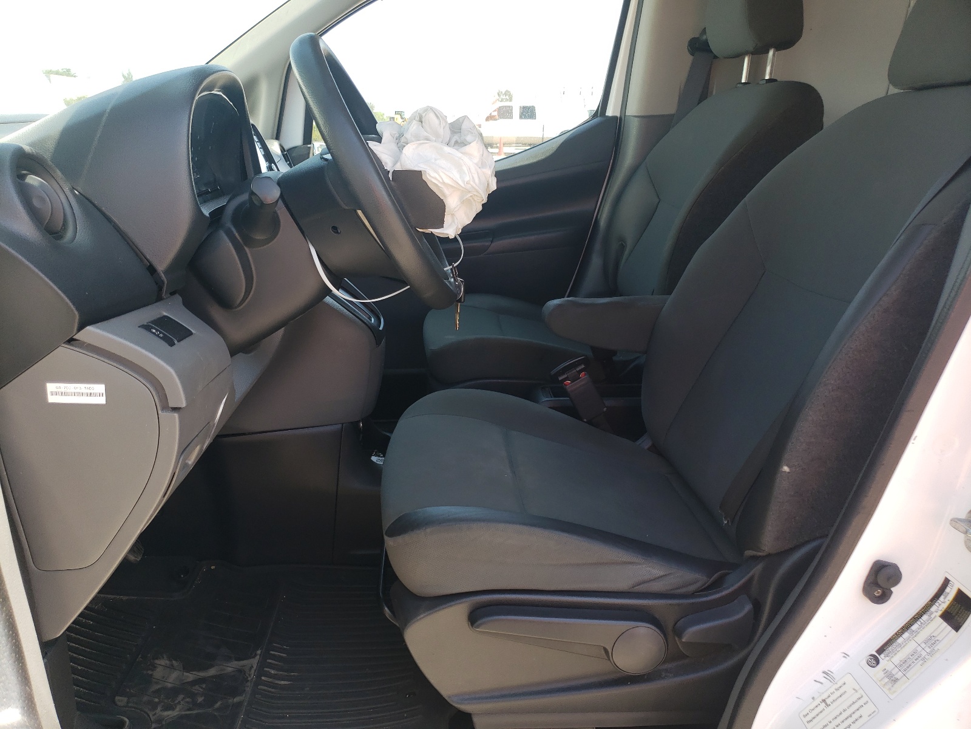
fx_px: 729
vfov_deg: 53.1
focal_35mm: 26
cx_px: 486
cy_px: 364
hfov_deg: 67.3
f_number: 1.5
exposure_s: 1/385
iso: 50
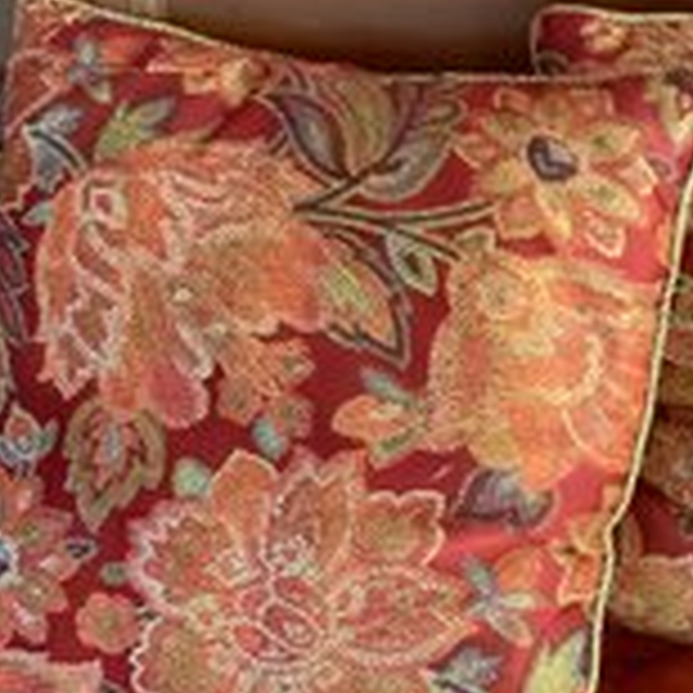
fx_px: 1291
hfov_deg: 28.9
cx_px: 623
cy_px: 412
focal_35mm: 57
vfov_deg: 30.0
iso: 250
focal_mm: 3
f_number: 1.8
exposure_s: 1/60
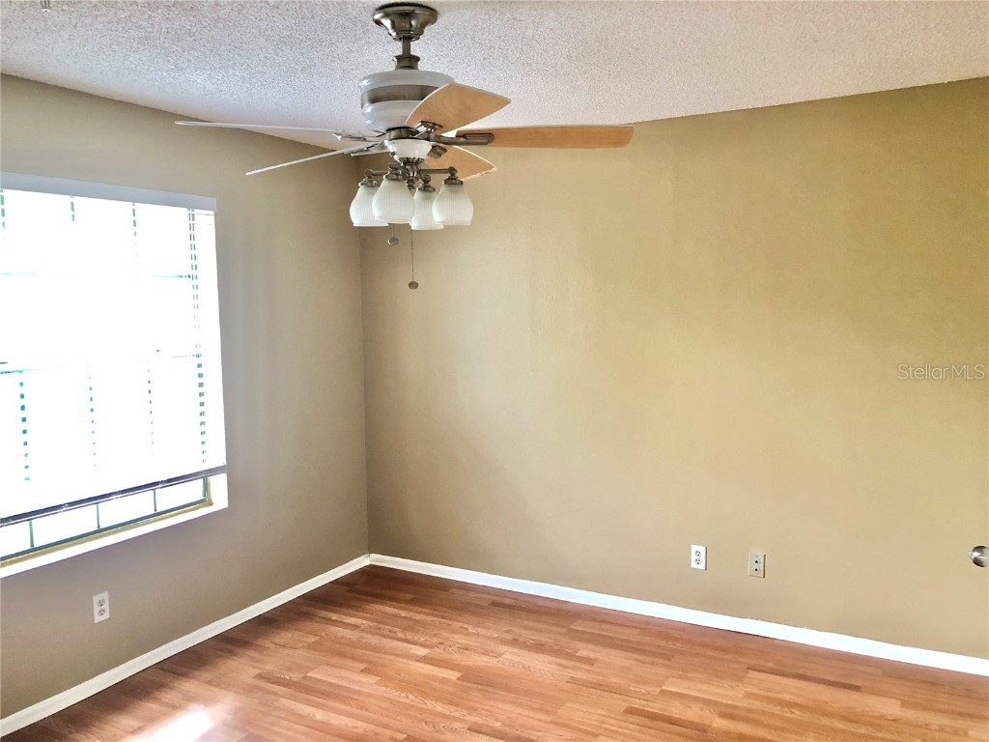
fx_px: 800
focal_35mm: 28
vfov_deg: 49.7
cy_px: 371
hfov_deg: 63.4
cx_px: 494
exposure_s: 1/15
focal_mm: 3.99
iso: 64
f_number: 1.8
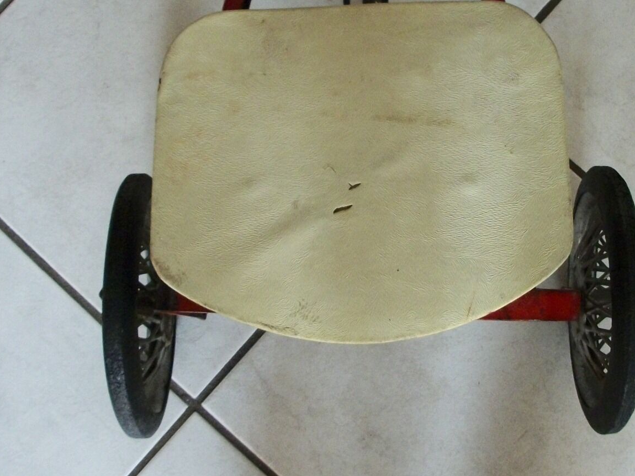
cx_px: 375
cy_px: 158
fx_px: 1045
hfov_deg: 33.7
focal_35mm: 57
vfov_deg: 25.5
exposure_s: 1/8
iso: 239
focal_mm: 5.7
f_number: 2.9
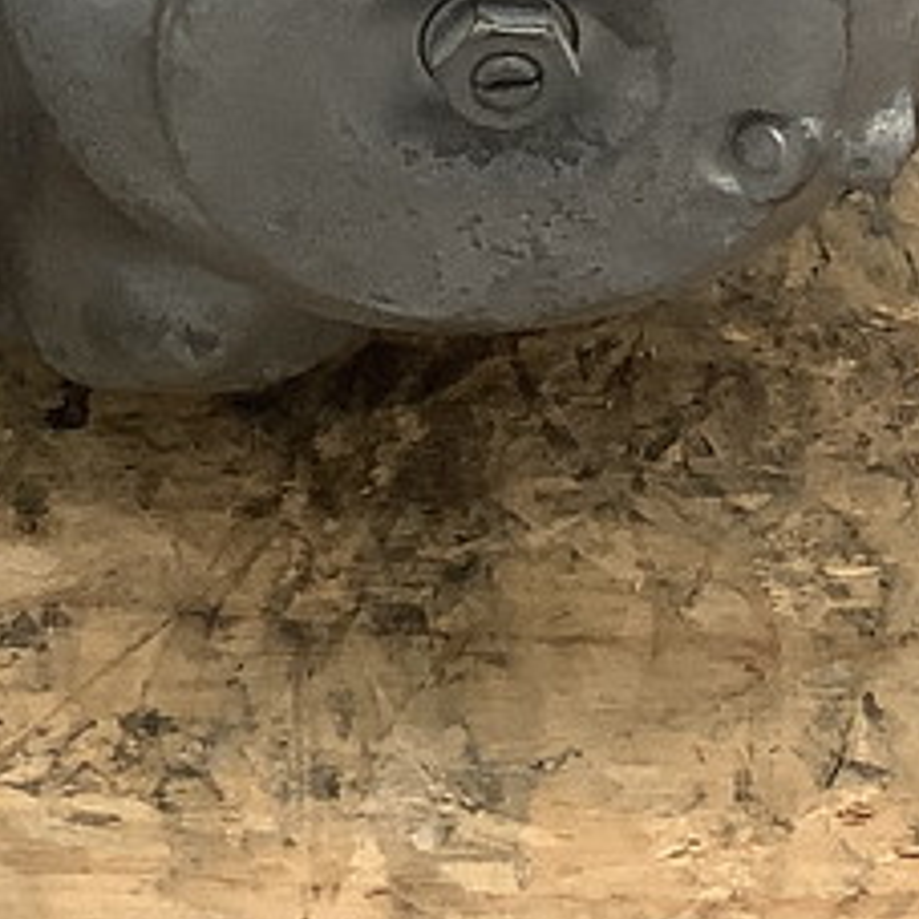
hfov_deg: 12.0
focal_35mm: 145
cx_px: 93
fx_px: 4355
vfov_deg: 11.3
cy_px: -660
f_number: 2.4
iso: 64
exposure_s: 1/120
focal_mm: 3.3
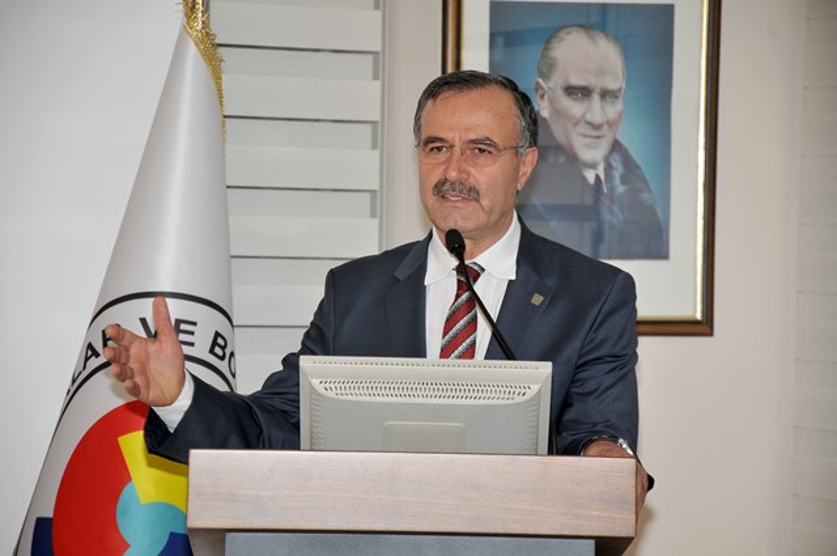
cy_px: 278
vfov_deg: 7.9
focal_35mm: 174
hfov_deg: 11.8
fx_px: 4040
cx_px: 418
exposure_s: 1/60
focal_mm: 116
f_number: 6.3
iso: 500
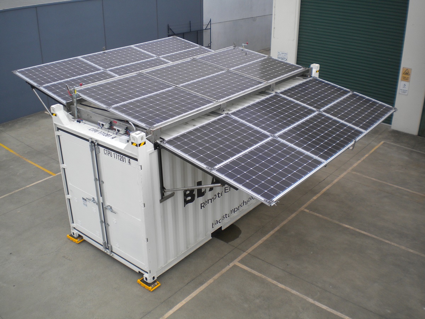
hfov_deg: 52.6
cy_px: 160
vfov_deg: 40.7
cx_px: 212
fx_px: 430
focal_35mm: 35
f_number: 4.6
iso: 80
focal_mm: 6.3
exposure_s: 1/183
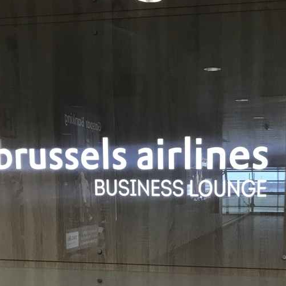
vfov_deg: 28.1
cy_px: 250
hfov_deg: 28.8
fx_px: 552
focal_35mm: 59
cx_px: 201
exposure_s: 1/17
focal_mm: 3.99
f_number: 1.8
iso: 40
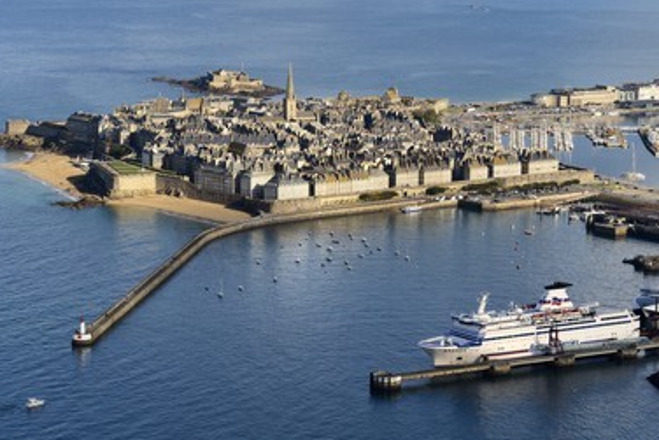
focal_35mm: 114
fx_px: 2088
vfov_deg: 12.0
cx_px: 298
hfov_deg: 17.9
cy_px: 235
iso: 400
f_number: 9
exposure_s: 1/1000
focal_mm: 102
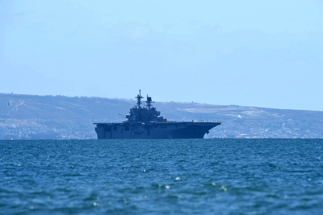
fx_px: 5377
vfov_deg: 2.3
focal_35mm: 600
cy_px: 108
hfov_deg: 3.4
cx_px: 162
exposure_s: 1/640
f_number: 10
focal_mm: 600
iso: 200
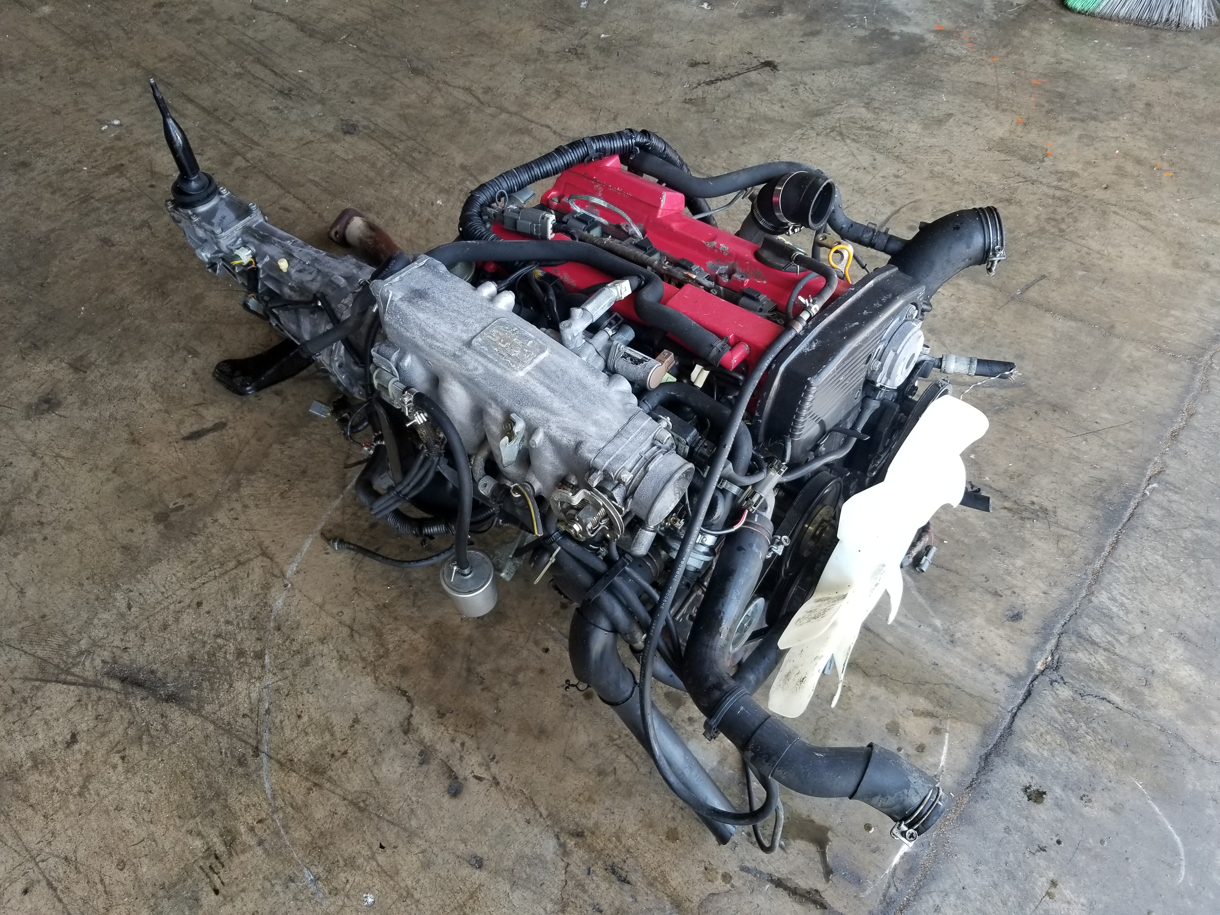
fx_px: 916
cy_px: 458
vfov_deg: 53.1
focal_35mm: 26
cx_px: 610
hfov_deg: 67.3
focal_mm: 4.3
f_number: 1.7
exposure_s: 1/120
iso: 100
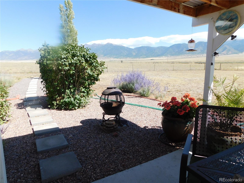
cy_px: 92
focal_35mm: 23
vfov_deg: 58.9
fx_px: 162
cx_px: 122
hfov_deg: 73.9
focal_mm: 4
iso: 125
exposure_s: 1/1000
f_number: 3
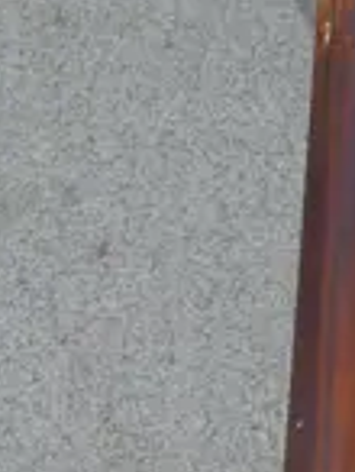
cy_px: 967
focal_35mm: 252
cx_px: 357
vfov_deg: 7.5
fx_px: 3436
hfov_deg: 5.9
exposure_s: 1/60
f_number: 4
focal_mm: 18
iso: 500
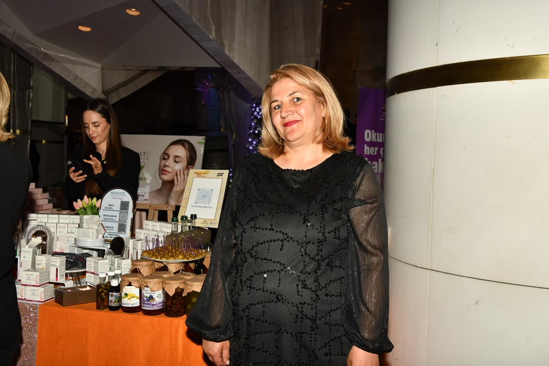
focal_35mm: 40
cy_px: 183
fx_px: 610
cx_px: 274
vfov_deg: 33.4
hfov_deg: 48.5
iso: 640
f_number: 8
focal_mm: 40
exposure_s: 1/200
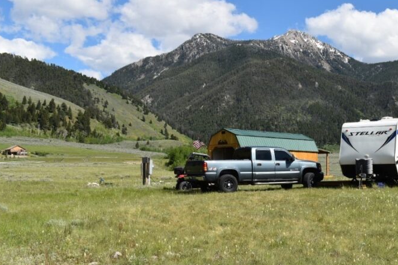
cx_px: 289
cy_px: 185
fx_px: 638
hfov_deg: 34.0
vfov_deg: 23.3
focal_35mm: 58
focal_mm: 25
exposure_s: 1/320
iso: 100
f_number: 9
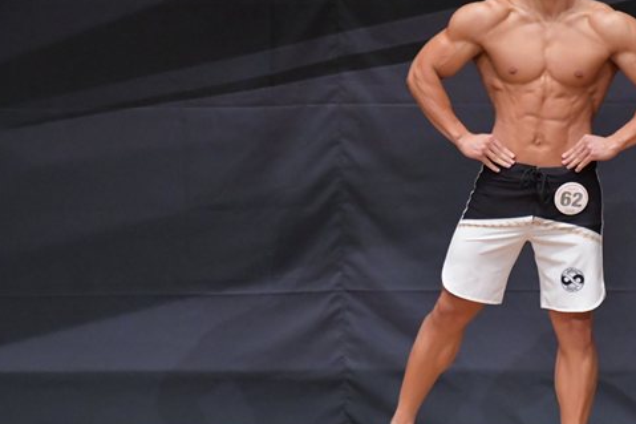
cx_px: 481
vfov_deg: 2.7
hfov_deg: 4.0
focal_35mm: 510
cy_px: 206
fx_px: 9006
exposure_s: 1/400
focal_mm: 210
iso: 6400
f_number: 5.6
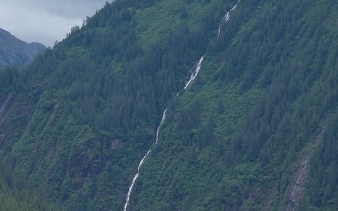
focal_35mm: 174
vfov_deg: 7.5
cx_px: 113
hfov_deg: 12.0
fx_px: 1603
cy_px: 63
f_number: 7.1
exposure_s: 1/200
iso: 100
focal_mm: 70
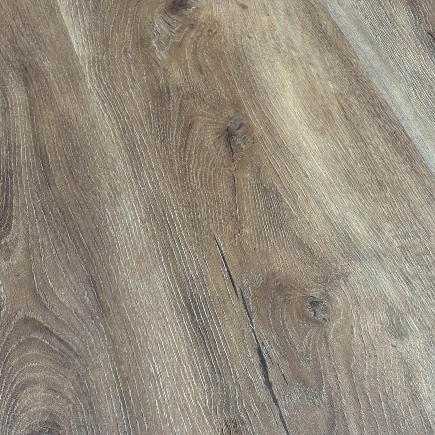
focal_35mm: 90
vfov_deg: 19.3
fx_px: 1280
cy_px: 190
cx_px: 232
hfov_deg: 19.3
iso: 64
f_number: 1.6
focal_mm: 5.96
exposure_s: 1/50
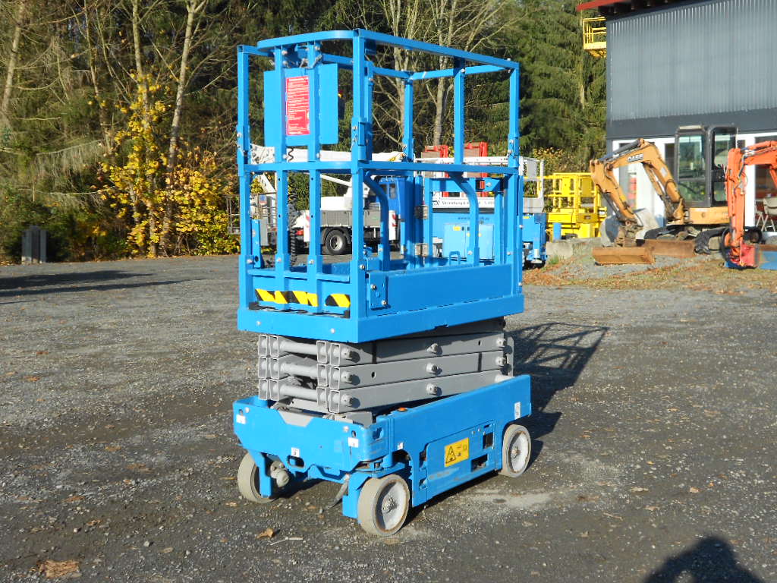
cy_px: 292
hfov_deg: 43.9
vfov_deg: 33.6
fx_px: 965
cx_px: 388
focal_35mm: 43
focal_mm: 7.7
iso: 80
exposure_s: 1/500
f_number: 4.2
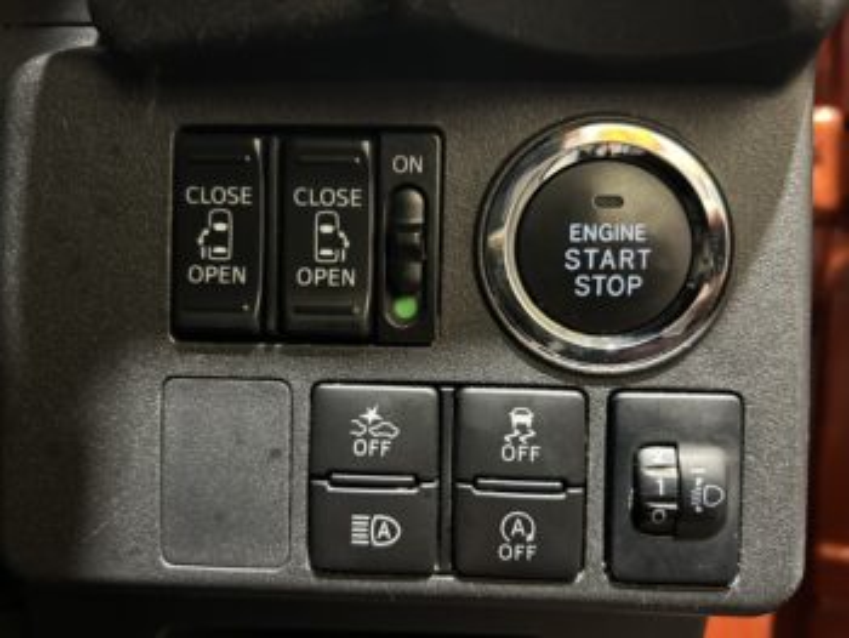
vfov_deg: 53.1
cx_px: 424
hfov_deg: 67.3
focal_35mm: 26
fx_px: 638
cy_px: 319
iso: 500
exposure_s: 1/25
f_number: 1.5
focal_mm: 5.7
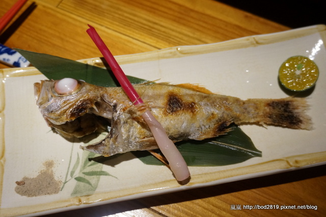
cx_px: 163
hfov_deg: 55.2
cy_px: 108
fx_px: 312
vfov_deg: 38.3
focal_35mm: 34
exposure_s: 1/60
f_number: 4.5
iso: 1250
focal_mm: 23
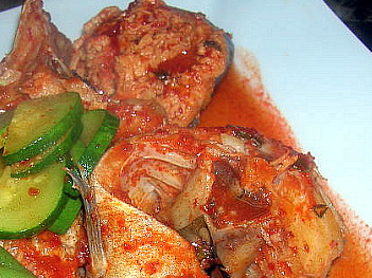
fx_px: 666
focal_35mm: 62
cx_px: 136
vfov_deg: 23.1
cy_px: 239
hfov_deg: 31.0
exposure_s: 1/60.1
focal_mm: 5.7
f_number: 2.9
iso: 50
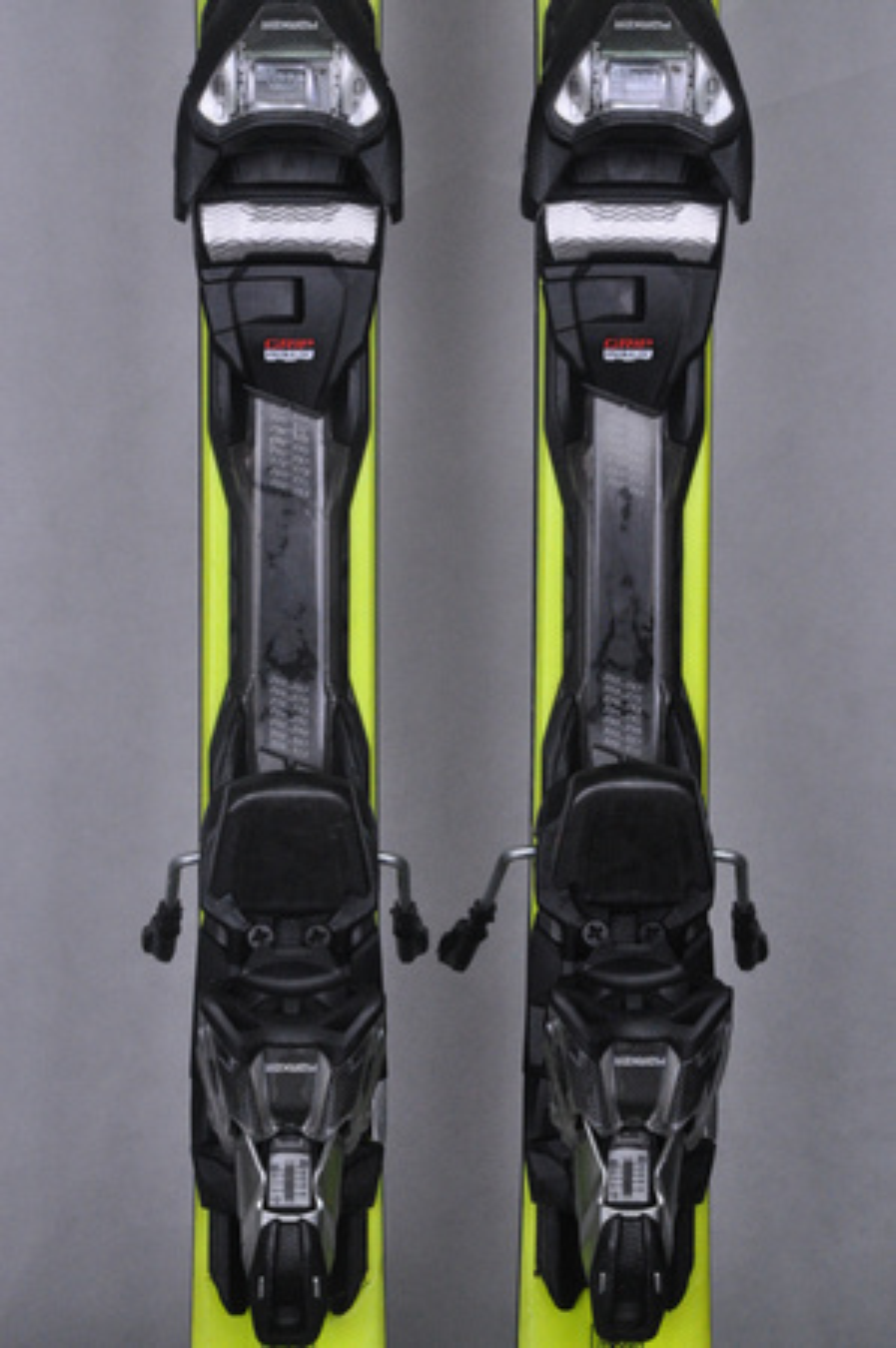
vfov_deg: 17.1
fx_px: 4490
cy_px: 674
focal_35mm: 120
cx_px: 448
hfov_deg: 11.4
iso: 3200
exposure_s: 1/125
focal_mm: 80
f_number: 9.5
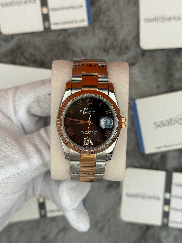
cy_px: 122
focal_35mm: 48
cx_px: 91
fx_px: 336
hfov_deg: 30.3
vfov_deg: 39.7
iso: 64
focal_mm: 6.76
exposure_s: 1/837
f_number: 1.78
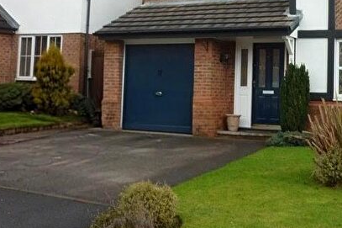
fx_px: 560
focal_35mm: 59
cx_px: 255
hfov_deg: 33.3
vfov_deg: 22.7
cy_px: 48
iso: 80
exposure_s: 1/80
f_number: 2.8
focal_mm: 5.5
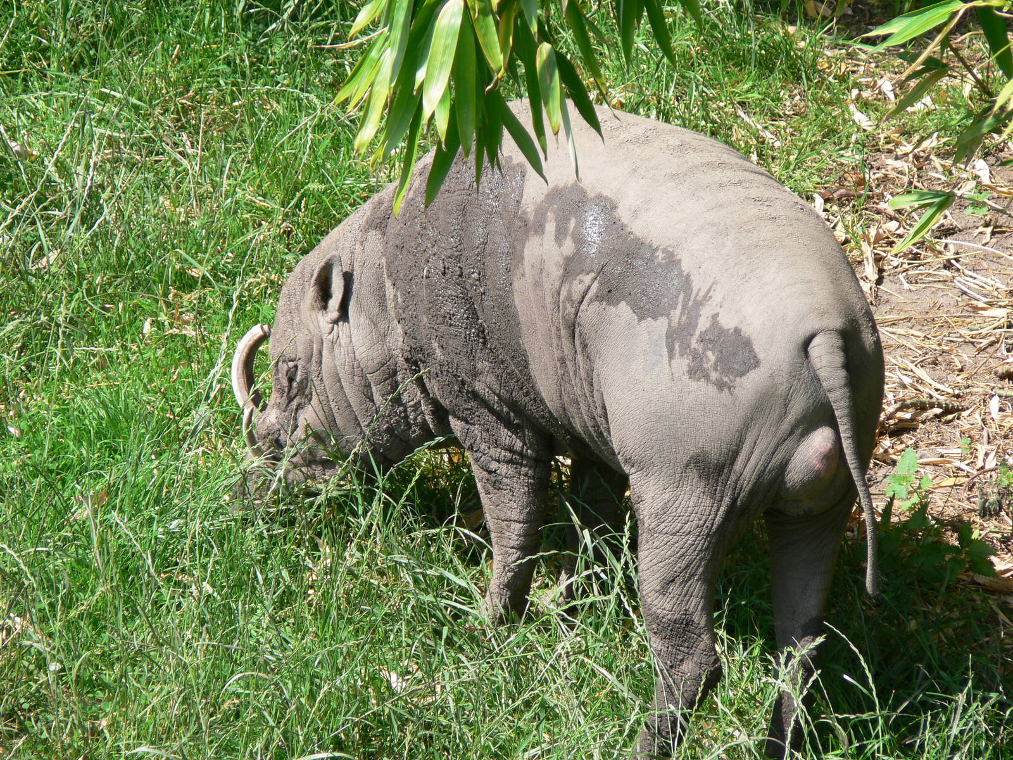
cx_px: 506
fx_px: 12291
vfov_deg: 3.5
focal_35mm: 420
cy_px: 380
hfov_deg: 4.7
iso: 80
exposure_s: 1/125
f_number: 5.6
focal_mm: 88.8
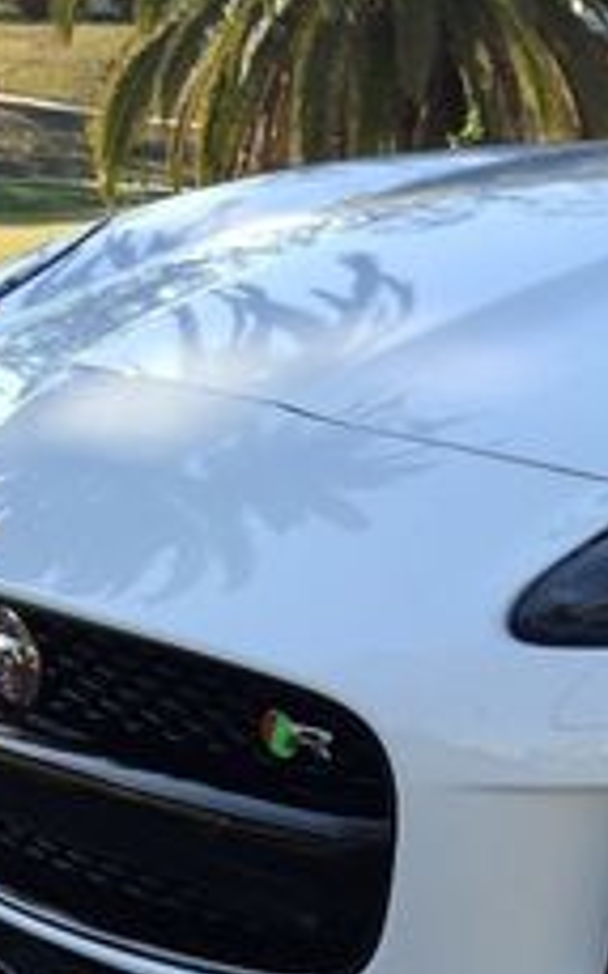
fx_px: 2281
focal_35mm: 86
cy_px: 740
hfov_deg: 13.8
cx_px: 1025
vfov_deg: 23.8
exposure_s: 1/599
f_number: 2.2
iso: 32
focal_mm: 4.15
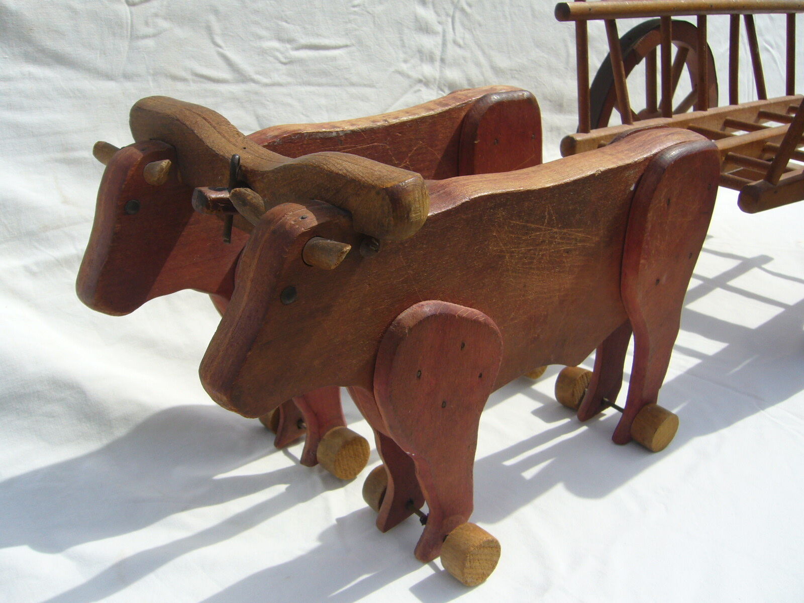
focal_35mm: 35
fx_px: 813
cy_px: 302
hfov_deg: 52.6
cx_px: 402
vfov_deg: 40.7
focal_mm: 5.8
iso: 80
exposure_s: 1/320
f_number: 5.6
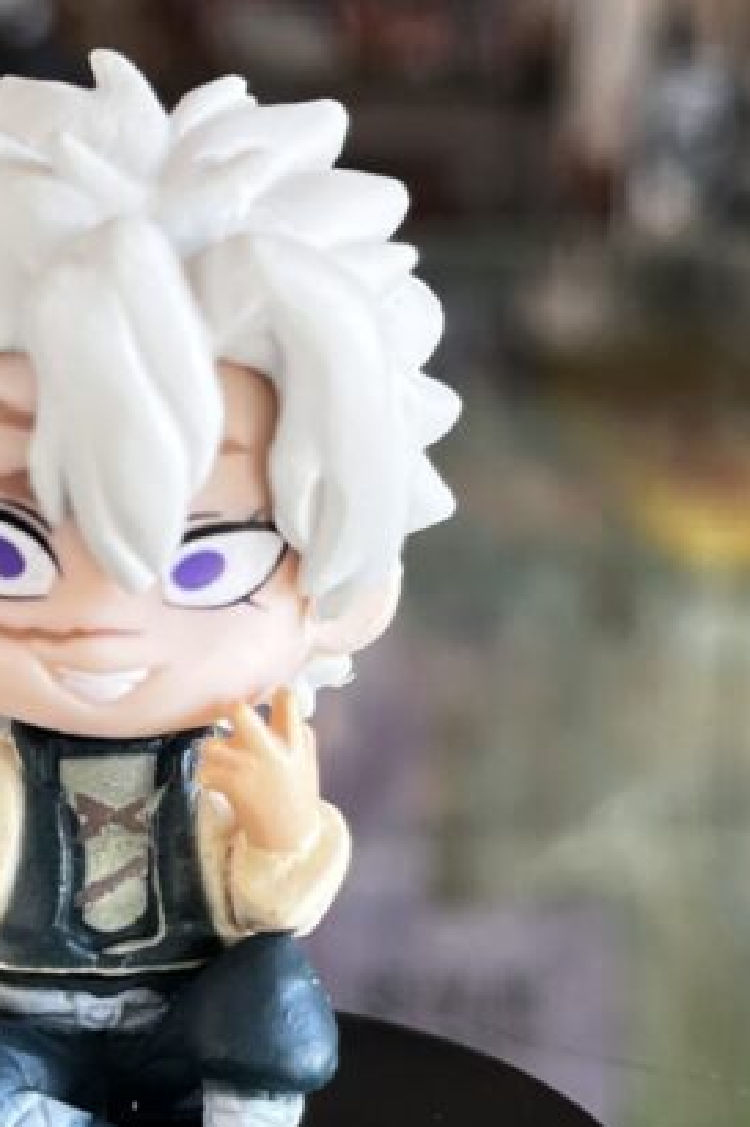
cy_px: 829
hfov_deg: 29.5
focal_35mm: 44
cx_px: 102
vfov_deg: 43.3
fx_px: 1376
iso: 64
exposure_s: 1/100
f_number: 1.6
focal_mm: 5.1
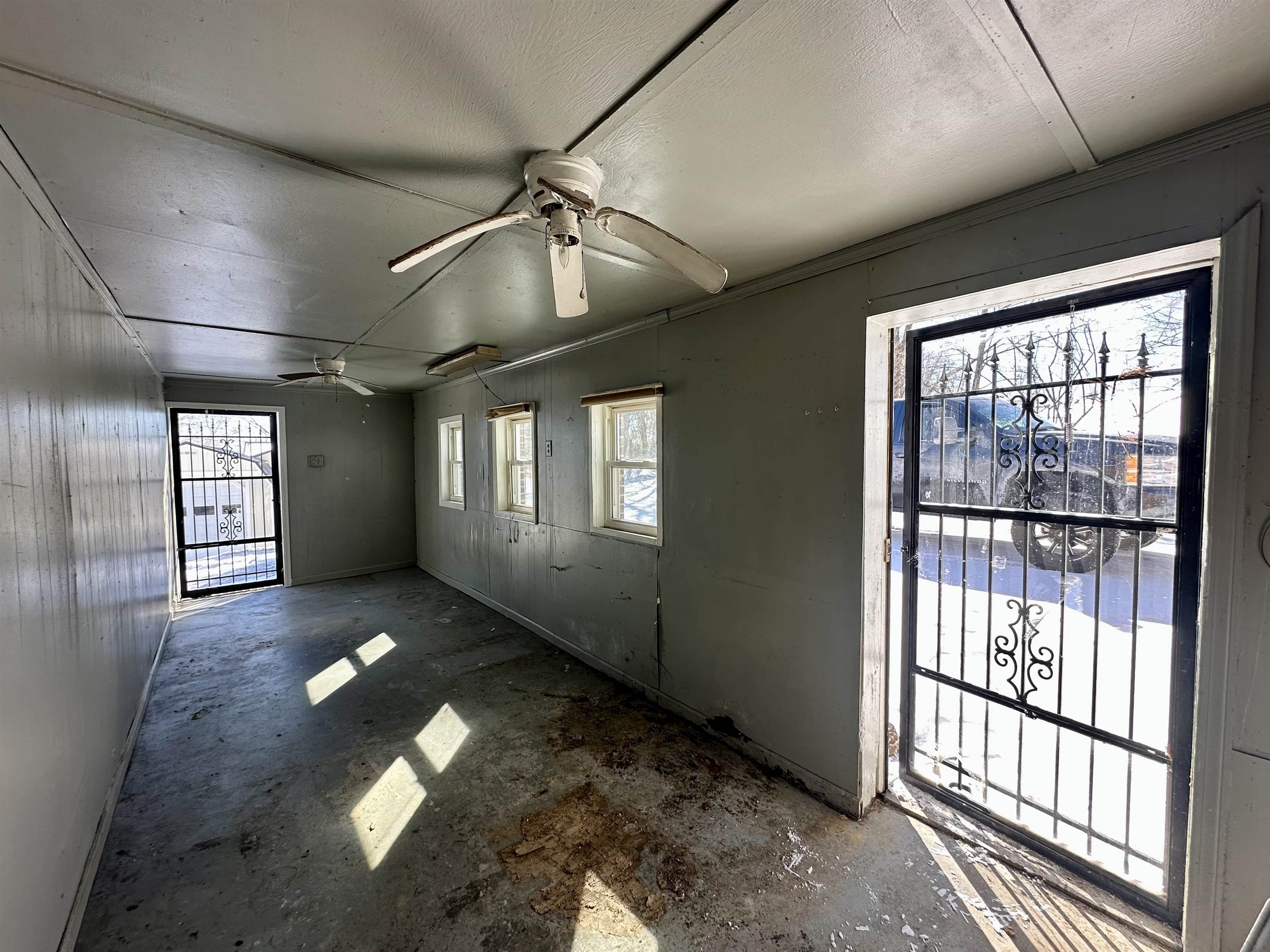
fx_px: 514
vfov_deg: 85.7
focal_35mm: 14
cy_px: 476
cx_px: 635
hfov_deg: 102.1
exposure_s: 1/99
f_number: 2.2
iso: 40
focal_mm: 2.22
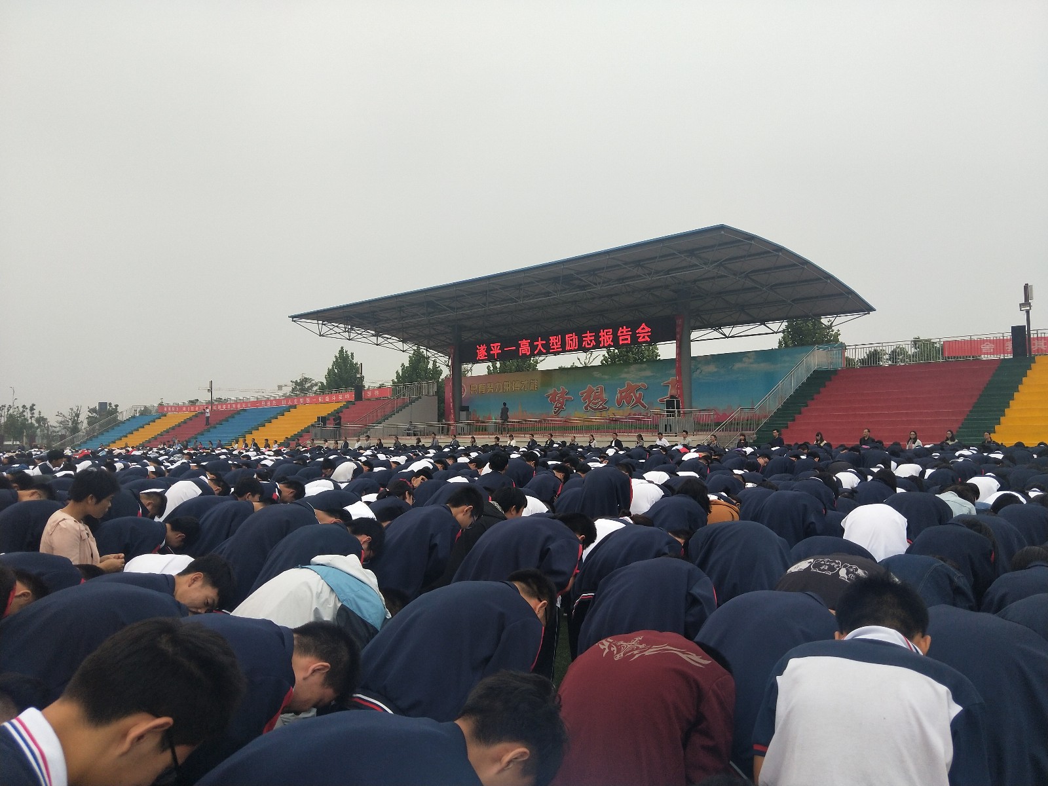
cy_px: 393
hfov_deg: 69.4
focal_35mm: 25
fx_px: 757
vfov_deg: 54.9
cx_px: 524
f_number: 1.7
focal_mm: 4.27
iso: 33
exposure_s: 1/904
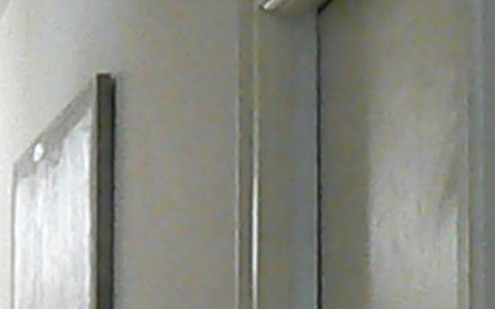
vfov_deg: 9.6
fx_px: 1780
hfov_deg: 15.5
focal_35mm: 132
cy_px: 458
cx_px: -1
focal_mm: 6
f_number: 2.8
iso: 1600
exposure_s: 1/15
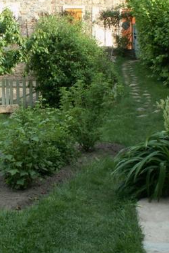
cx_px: 49
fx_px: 436
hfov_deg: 21.8
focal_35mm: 62
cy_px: 98
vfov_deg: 32.2
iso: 50
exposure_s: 1/60
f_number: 3.5
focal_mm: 5.86
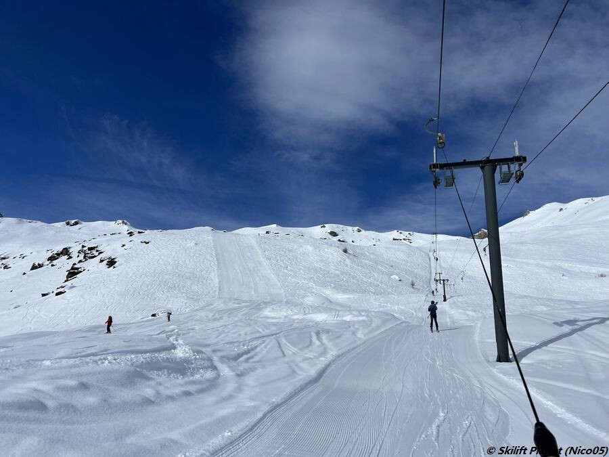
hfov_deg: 67.3
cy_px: 228
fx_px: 457
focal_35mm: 26
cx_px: 304
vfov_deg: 53.1
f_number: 1.5
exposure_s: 1/14286
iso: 50
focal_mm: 5.7
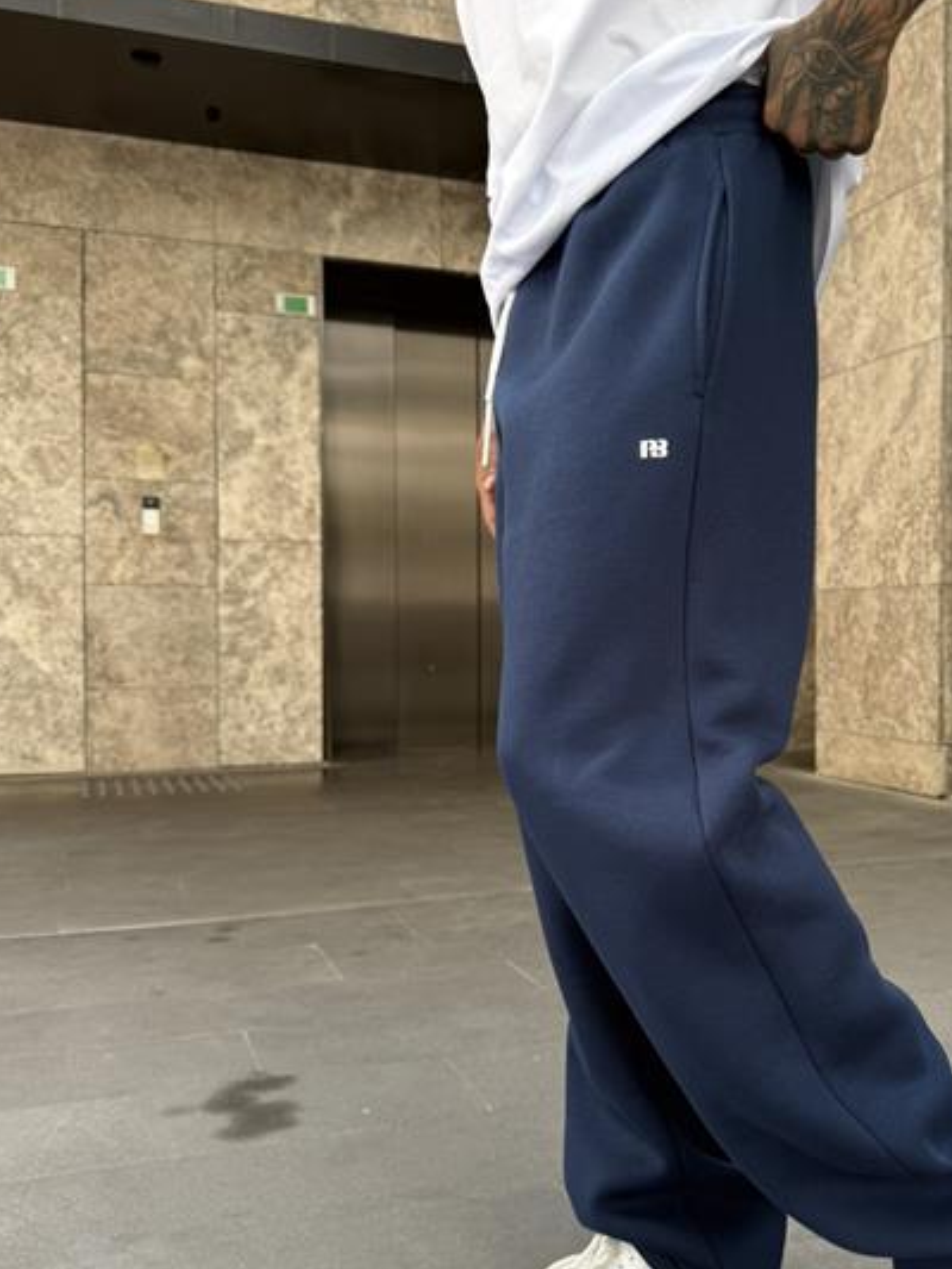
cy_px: 662
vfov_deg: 51.3
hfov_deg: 38.9
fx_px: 1320
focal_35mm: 36
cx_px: 676
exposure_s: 1/126
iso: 50
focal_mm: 6.76
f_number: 1.78
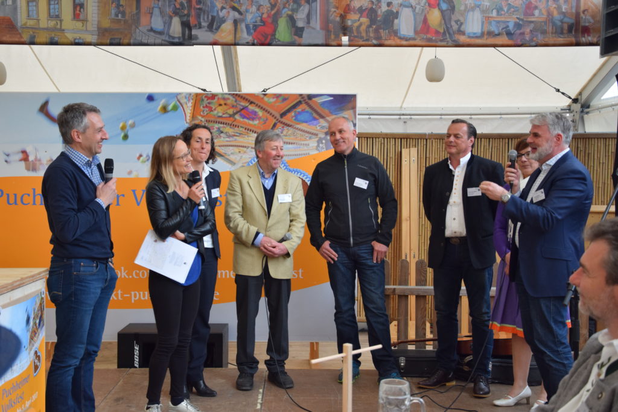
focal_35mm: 48
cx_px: 309
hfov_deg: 41.1
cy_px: 206
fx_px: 824
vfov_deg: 28.1
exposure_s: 1/60
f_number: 4.2
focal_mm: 32
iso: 720
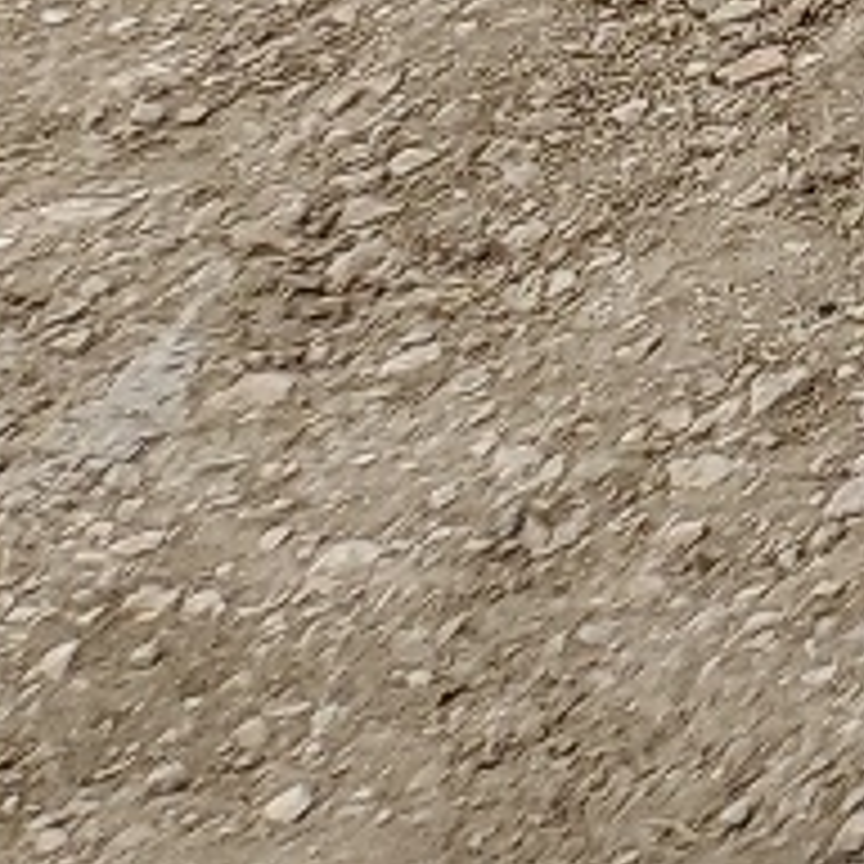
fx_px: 5422
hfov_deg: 7.0
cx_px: 3388
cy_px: -1228
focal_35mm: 192
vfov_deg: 8.3
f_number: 1.5
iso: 50
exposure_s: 1/385
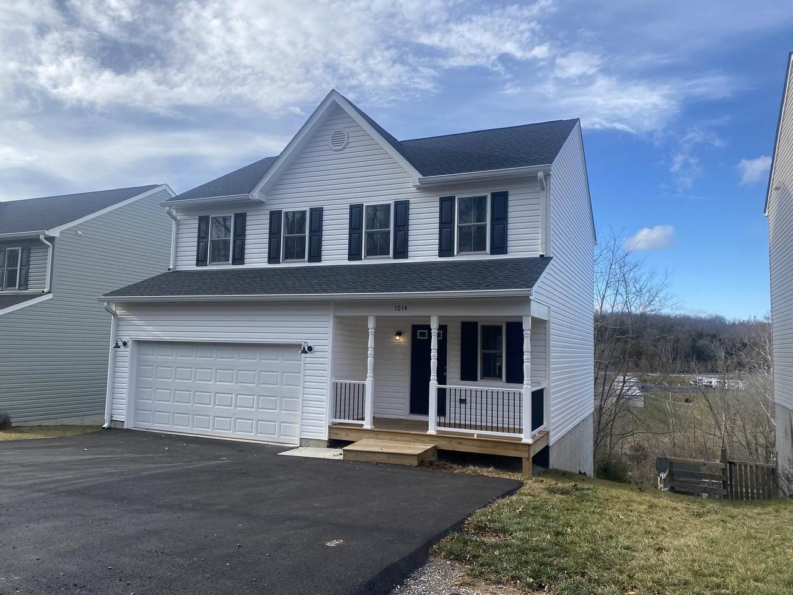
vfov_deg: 53.1
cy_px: 298
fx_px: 596
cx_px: 396
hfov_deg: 67.3
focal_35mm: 26
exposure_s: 1/1838
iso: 32
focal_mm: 4.25
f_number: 1.8
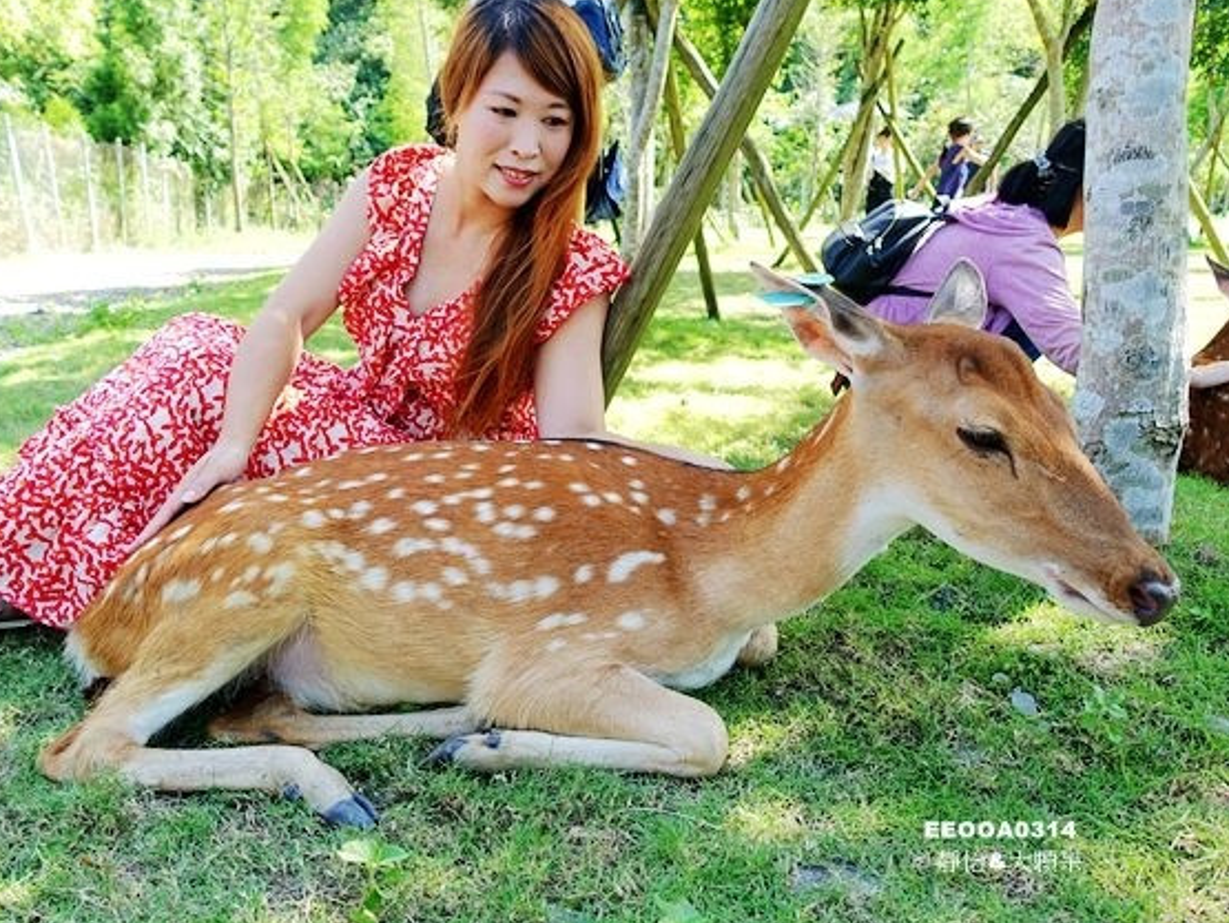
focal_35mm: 27
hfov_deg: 65.0
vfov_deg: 51.4
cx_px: 527
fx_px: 959
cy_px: 450
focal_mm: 8.8
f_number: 2.8
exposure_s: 1/200
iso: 125
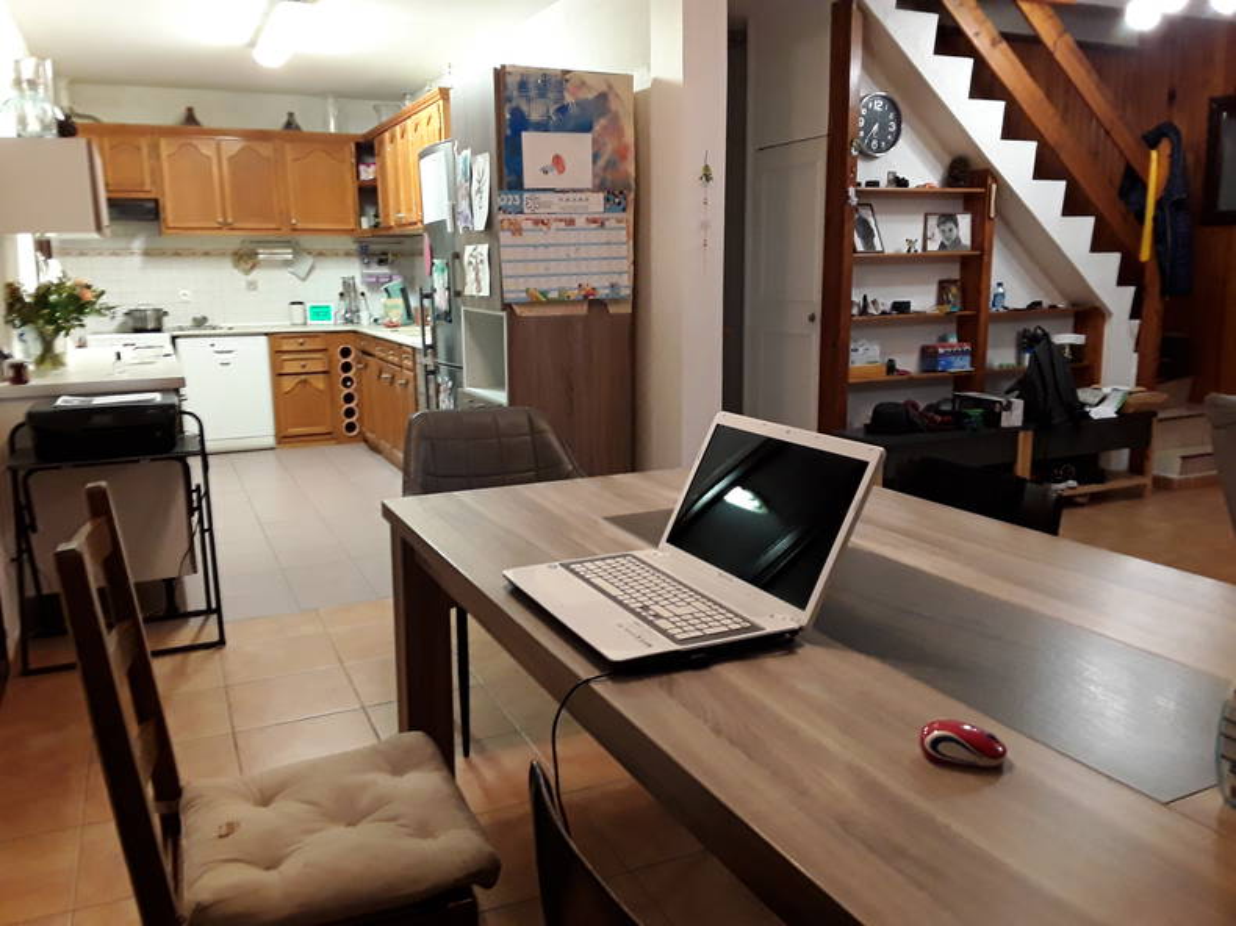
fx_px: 964
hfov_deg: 65.3
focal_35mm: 27
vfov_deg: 51.3
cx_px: 618
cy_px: 463
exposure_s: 1/20
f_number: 1.9
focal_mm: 2.91
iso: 160
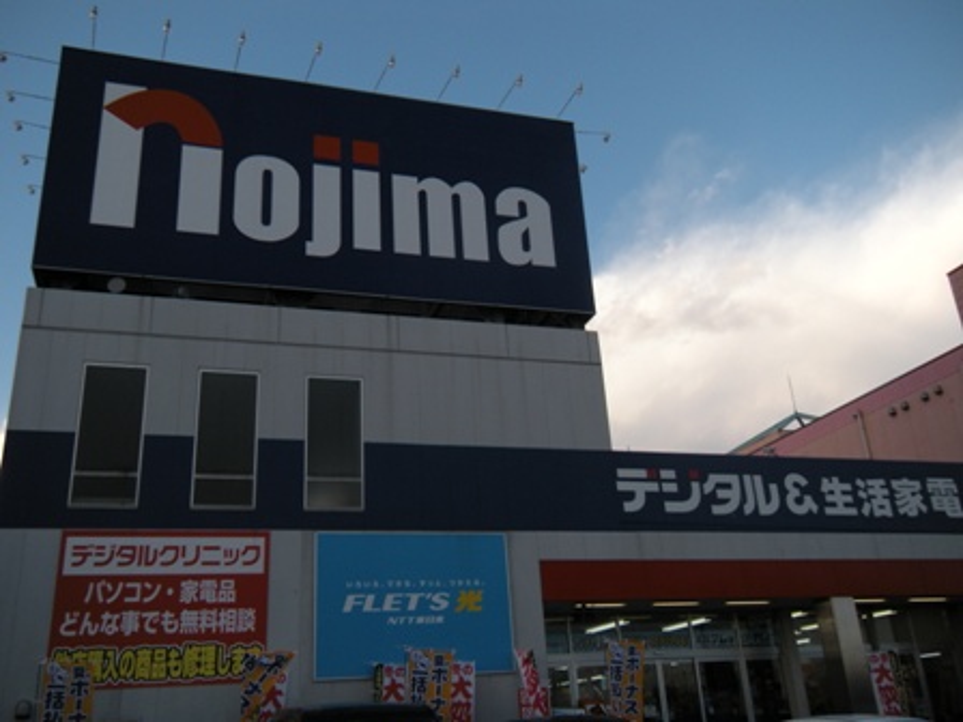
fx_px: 974
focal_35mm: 35
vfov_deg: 40.7
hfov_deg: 52.6
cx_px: 482
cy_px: 361
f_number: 3.8
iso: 64
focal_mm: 5.9
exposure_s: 1/316
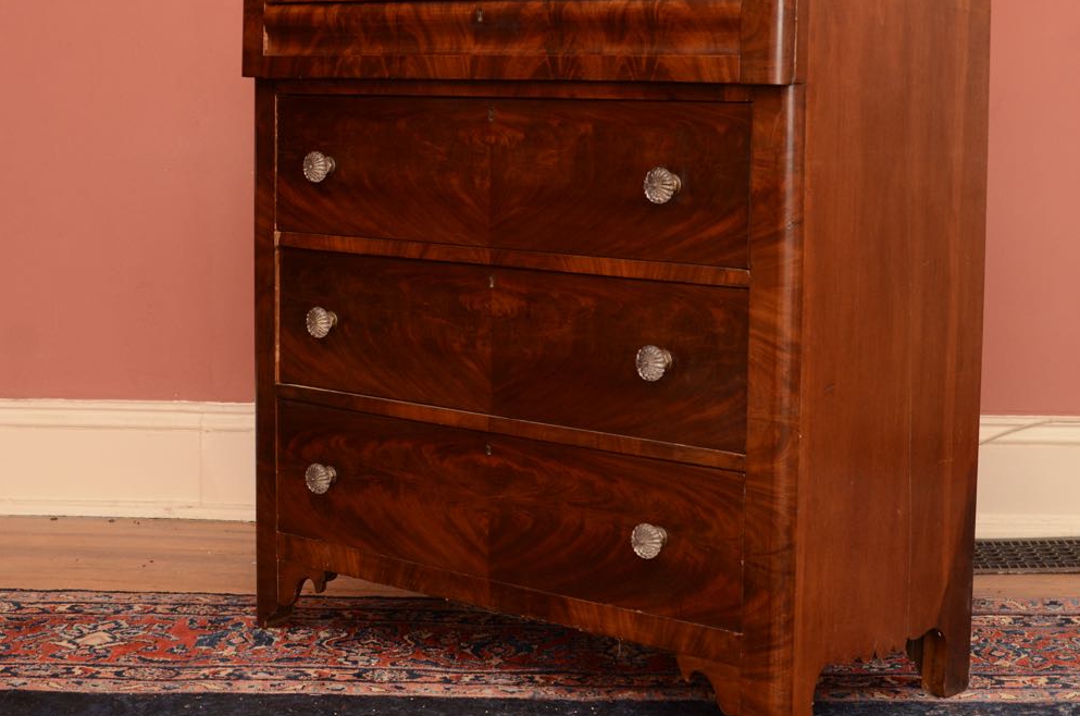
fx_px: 2025
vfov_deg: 20.0
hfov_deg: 29.9
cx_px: 572
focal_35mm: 68
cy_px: 319
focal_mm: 35
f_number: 4
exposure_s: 1/125
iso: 800
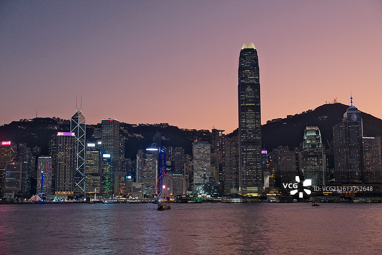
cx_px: 191
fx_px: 435
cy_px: 128
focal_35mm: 41
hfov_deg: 47.4
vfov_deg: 32.6
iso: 1600
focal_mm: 27.5
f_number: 4
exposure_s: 1/56
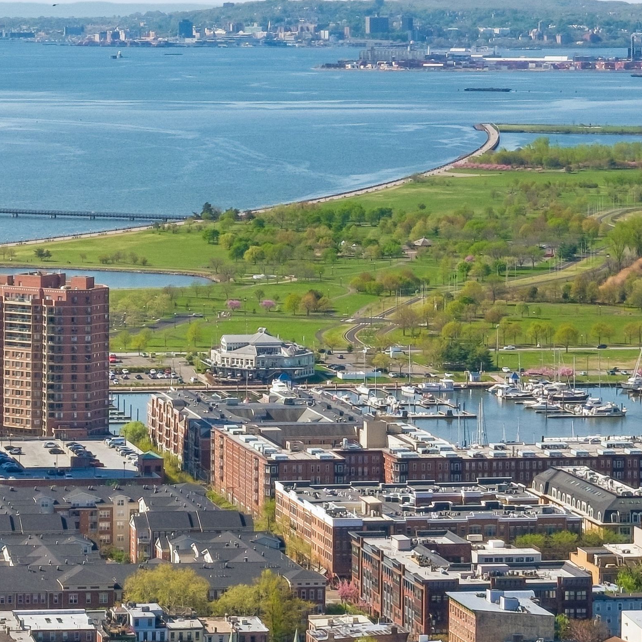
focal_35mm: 149
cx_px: -232
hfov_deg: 11.4
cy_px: 153
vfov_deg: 11.7
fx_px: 3126
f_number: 9
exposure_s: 1/300
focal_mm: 23
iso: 125
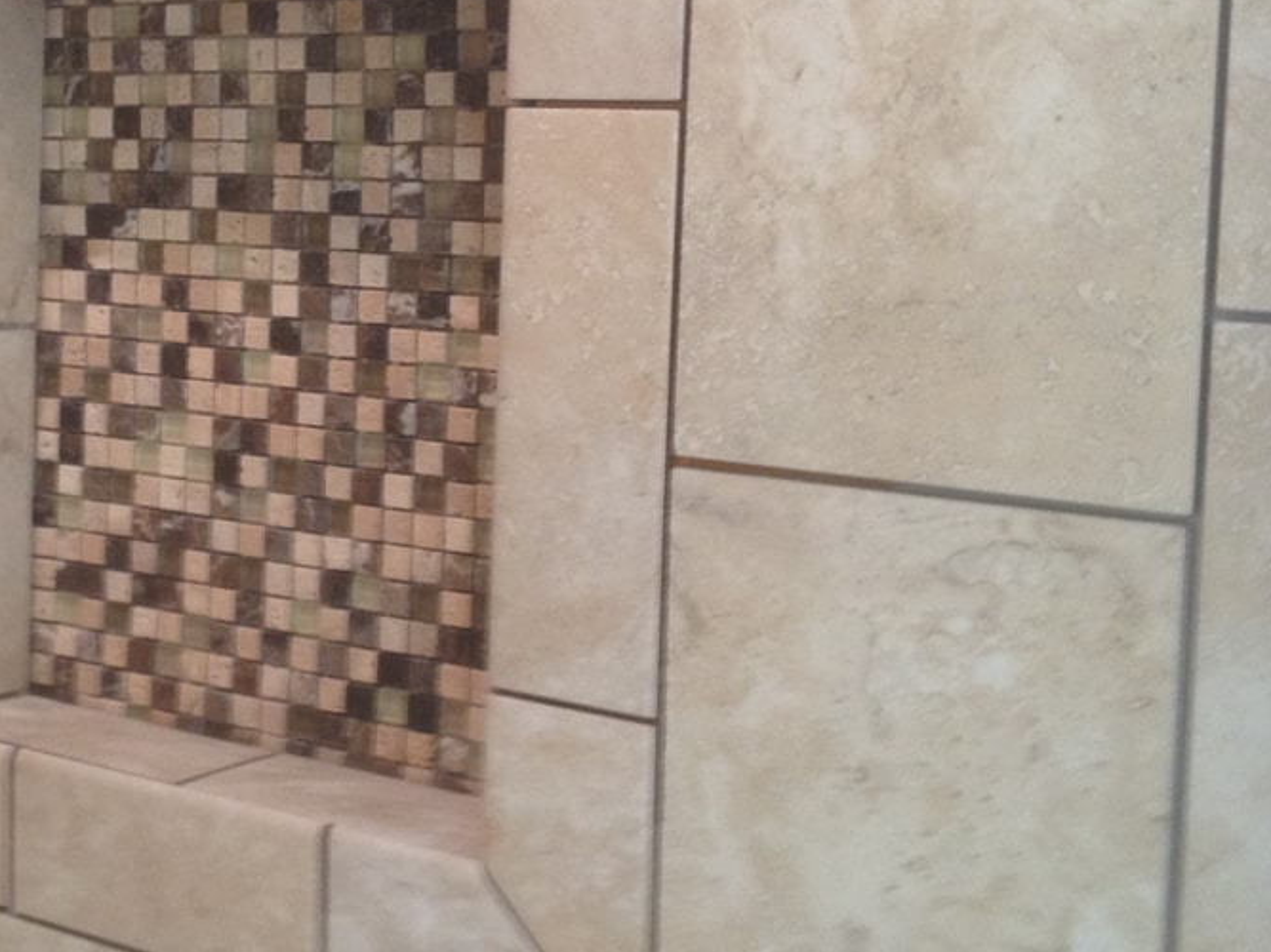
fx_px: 2570
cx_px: 169
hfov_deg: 27.0
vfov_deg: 20.9
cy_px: 320
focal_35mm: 70
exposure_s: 1/20
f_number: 2.4
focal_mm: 4.28
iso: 100
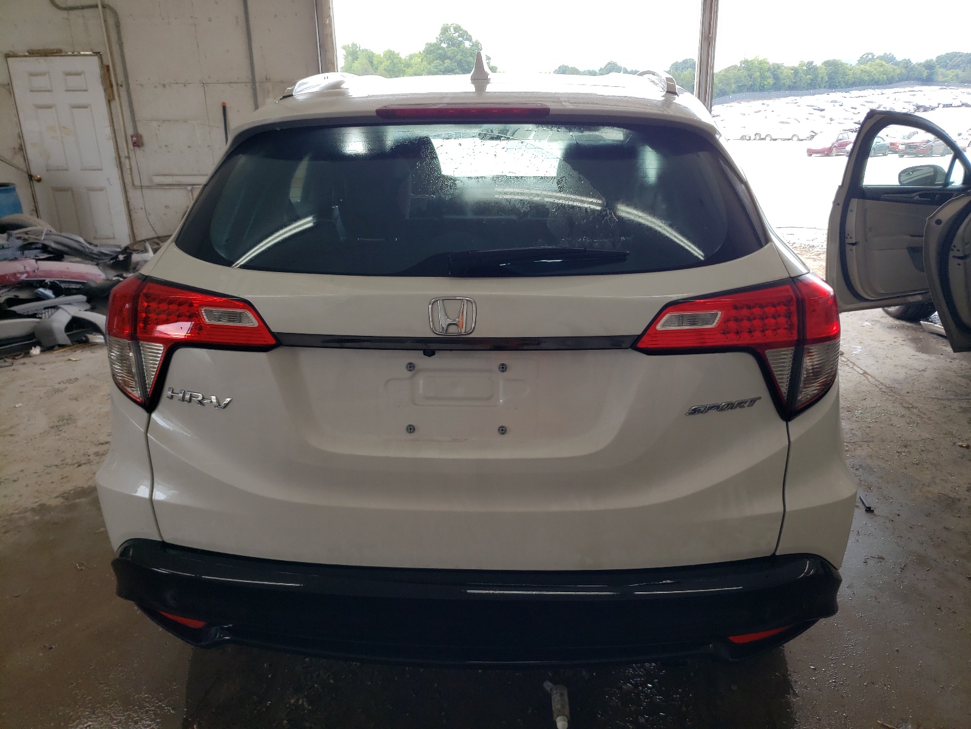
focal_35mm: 26
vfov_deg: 53.1
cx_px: 486
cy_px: 364
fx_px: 729
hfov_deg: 67.3
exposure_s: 1/250
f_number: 1.5
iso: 50
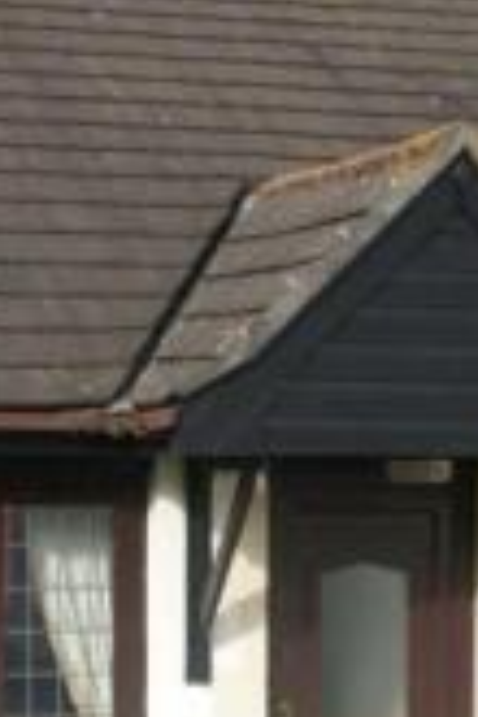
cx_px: 350
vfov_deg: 14.2
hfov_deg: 9.6
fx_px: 2848
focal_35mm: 143
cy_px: 663
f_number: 11
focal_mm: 24
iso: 100
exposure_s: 1/80
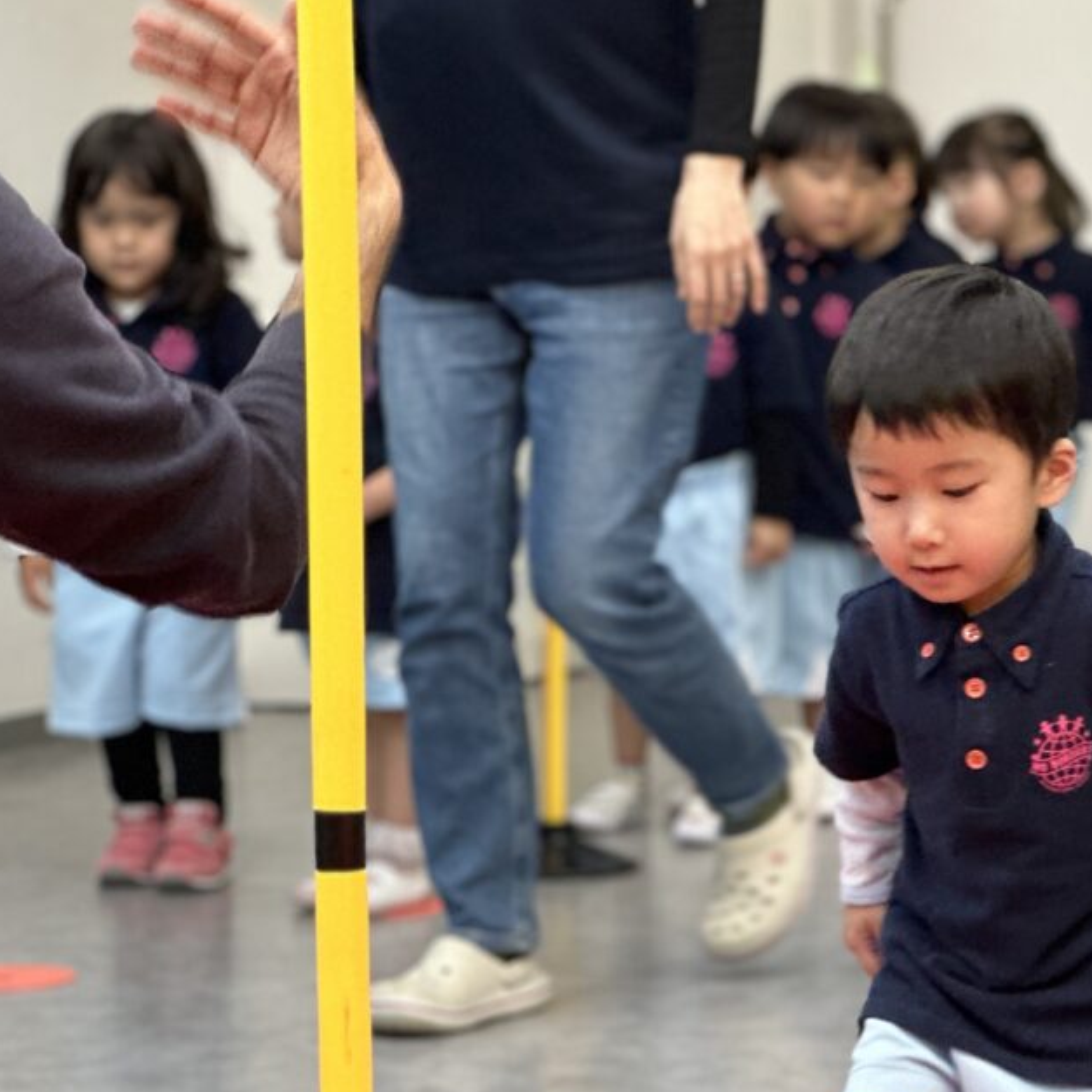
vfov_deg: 12.5
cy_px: 747
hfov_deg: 12.5
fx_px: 4961
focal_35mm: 139
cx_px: 993
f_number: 2.8
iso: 125
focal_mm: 9
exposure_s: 1/40
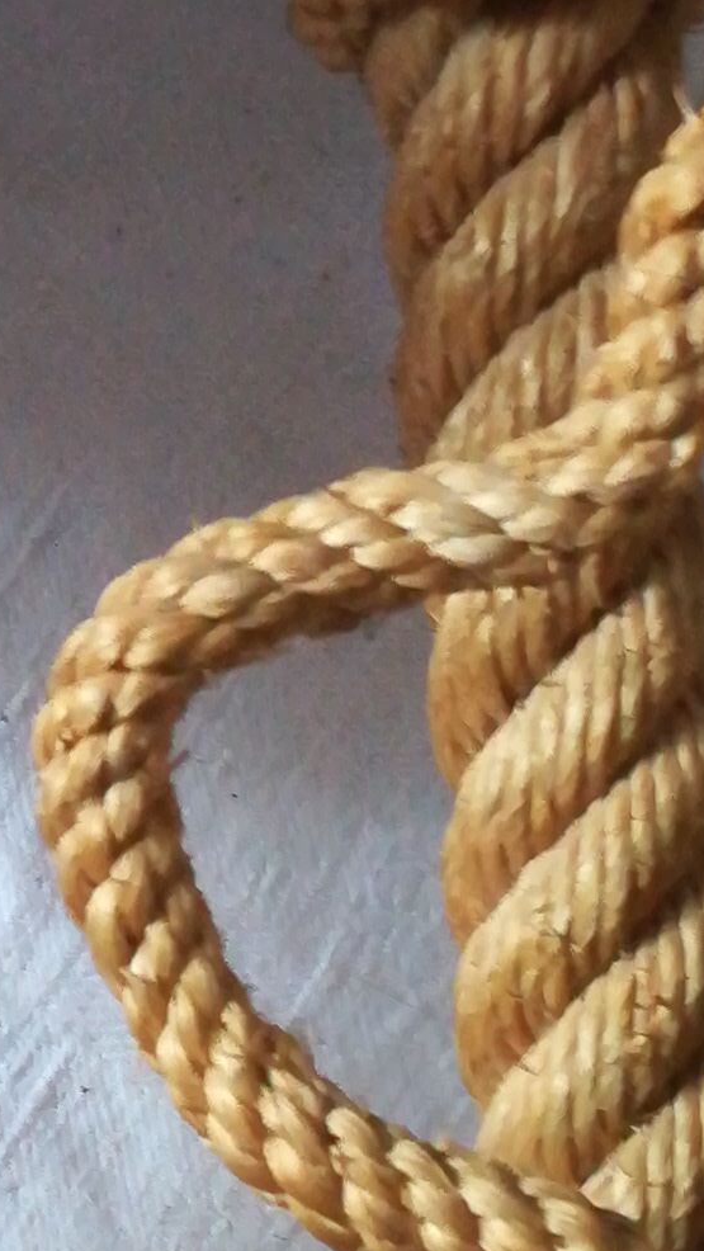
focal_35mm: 114
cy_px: 263
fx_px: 3781
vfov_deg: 18.6
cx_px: 4
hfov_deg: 10.5
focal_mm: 3.83
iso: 640
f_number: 2.2
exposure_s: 1/15
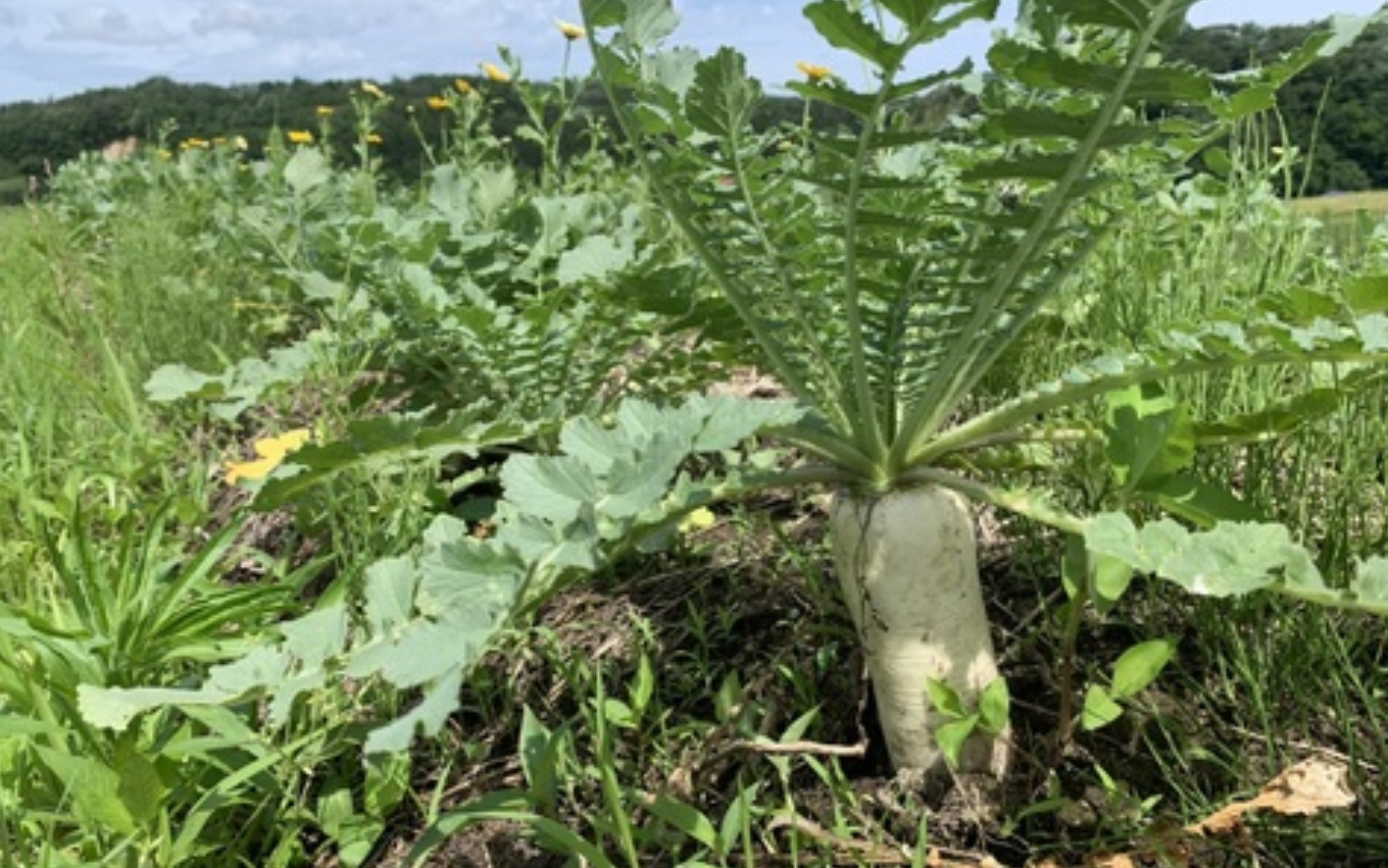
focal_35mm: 28
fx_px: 1059
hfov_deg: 66.5
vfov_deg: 44.5
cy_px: 421
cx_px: 703
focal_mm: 4.25
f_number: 1.8
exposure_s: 1/1205
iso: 25
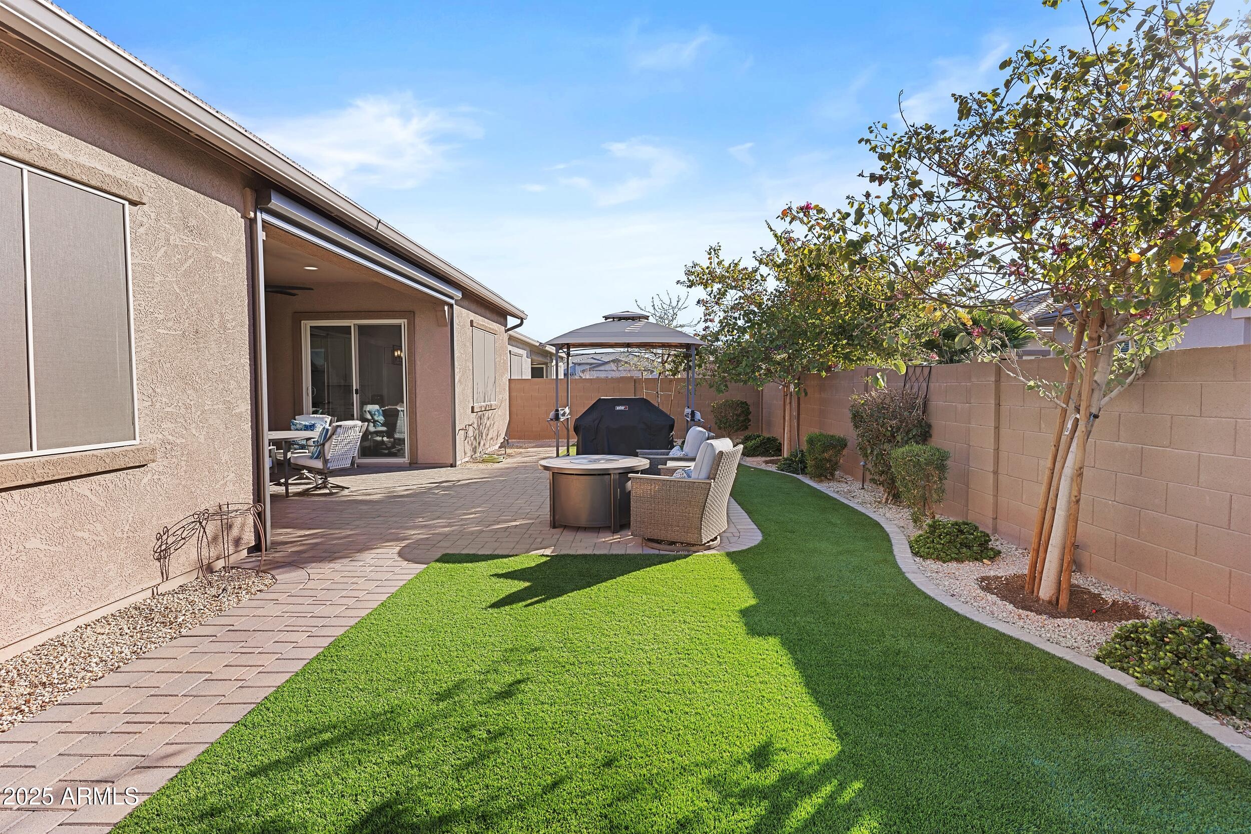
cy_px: 417
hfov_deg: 93.3
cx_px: 626
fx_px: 591
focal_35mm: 17
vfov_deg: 70.4
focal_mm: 17
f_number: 9
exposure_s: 1/50
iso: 250
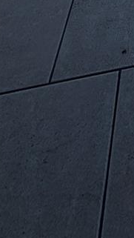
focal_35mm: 57
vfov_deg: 21.3
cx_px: 240
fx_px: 359
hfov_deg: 17.3
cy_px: -203
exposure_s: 1/770
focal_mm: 2.22
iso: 40
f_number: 2.2
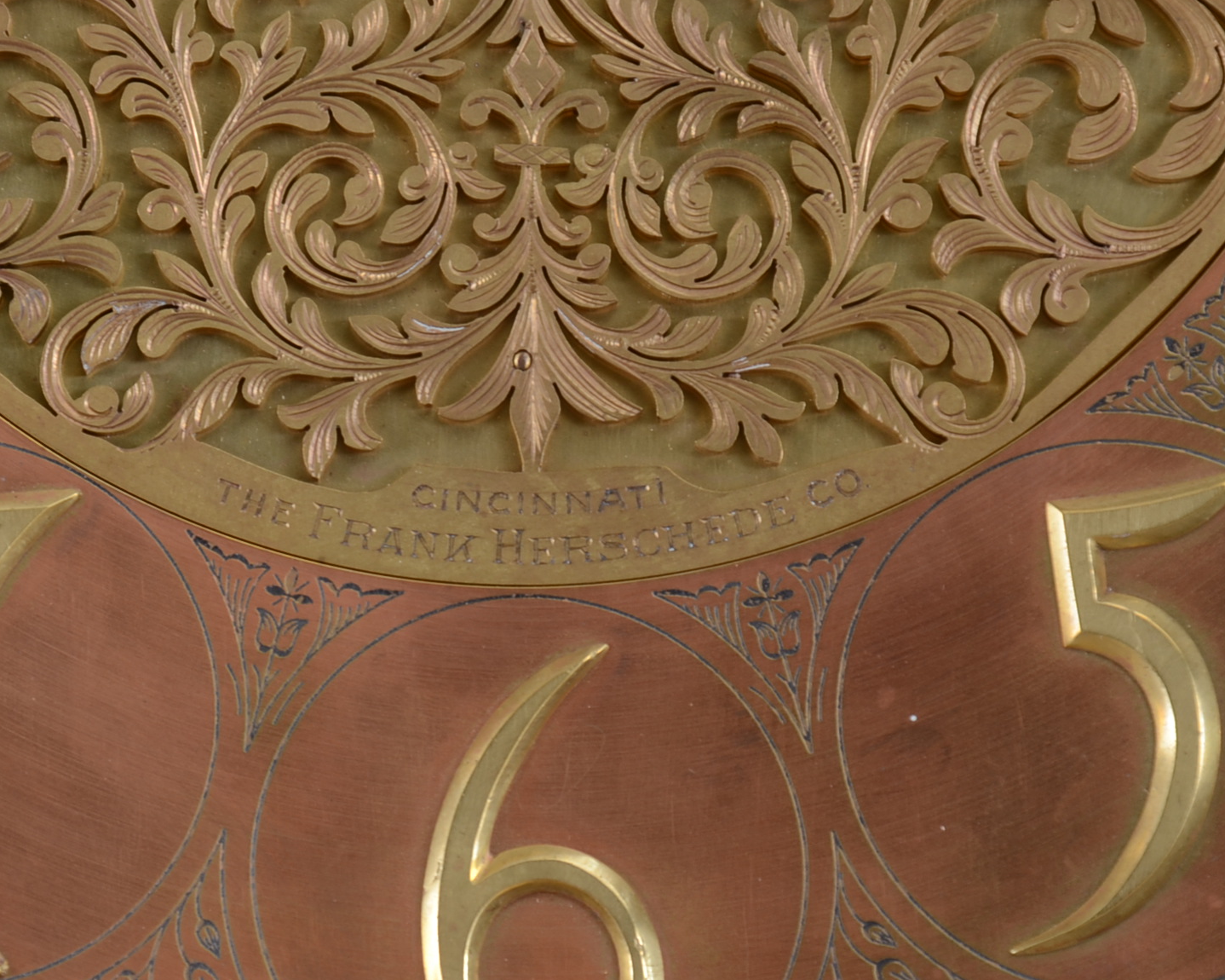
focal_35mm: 253
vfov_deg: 6.1
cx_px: 435
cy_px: 515
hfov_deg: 7.6
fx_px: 9164
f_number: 10
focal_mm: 105
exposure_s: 1/125
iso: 125
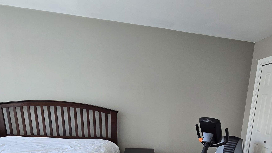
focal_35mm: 25
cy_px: 162
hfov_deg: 71.6
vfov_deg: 39.1
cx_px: 184
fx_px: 180
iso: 160
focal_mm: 2.2
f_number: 2.2
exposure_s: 1/60
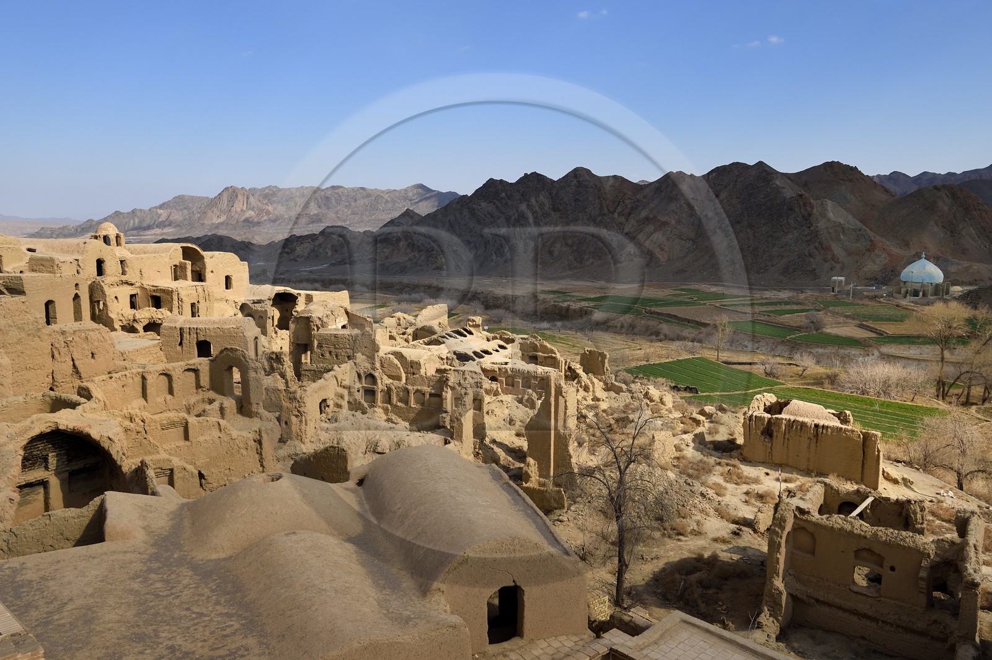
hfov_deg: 62.0
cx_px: 496
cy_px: 330
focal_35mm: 30
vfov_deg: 43.6
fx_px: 826
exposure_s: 1/250
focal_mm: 30
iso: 200
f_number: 13
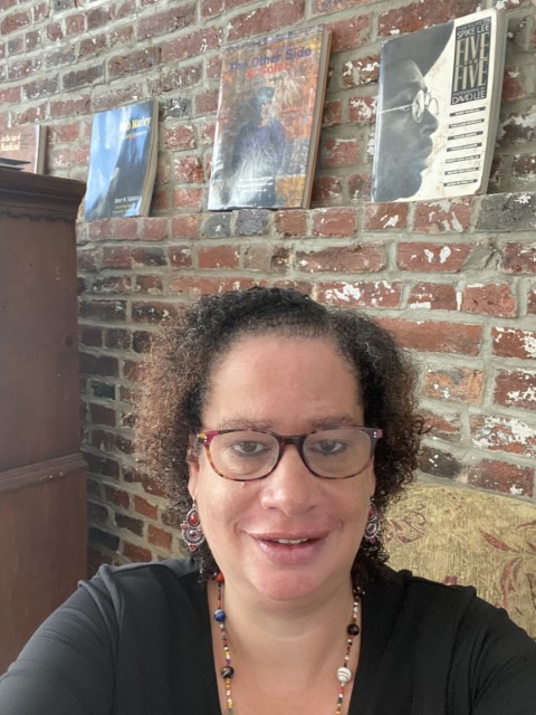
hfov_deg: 46.8
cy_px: 358
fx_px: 619
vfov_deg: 60.0
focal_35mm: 30
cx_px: 268
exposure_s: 1/60
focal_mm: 2.71
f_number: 2.2
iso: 200
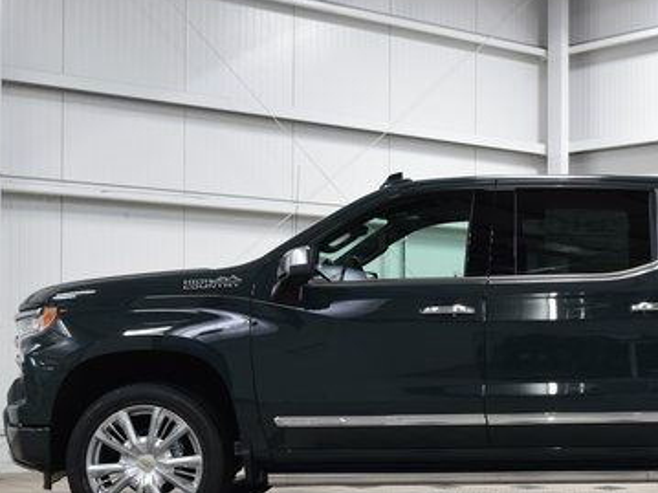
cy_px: 351
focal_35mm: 72
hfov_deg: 26.5
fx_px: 1368
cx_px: 543
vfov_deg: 20.3
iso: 450
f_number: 6.3
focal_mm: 28
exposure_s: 1/15
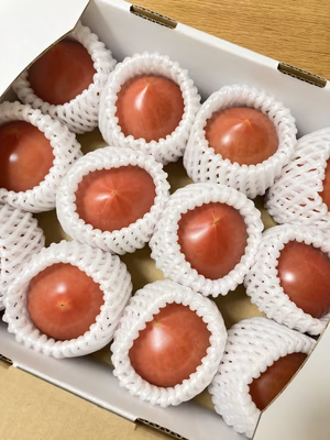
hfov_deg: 49.7
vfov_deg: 63.4
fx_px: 356
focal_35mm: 28
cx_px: 165
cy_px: 220
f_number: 1.8
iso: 160
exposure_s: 1/50
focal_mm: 3.99
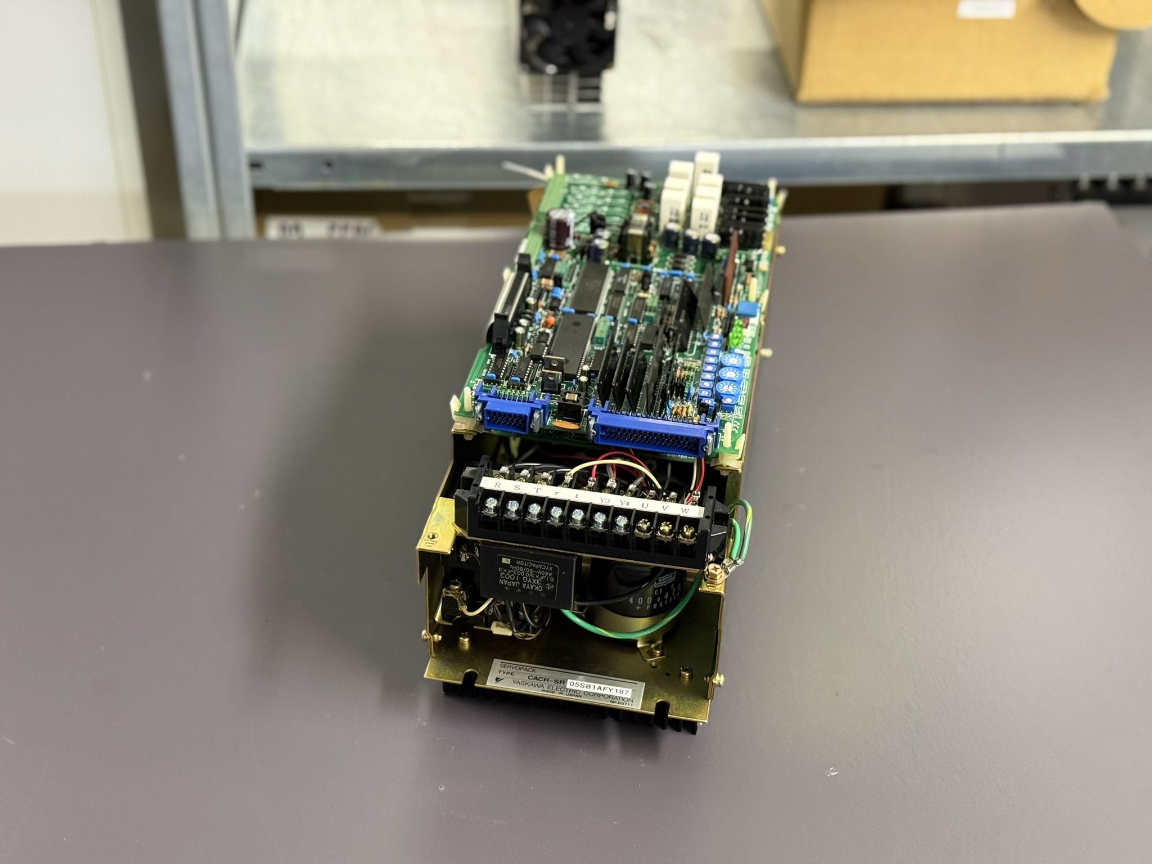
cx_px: 576
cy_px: 432
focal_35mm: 48
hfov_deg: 39.7
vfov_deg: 30.3
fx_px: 1597
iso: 400
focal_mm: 6.76
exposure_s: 1/33
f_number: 1.78
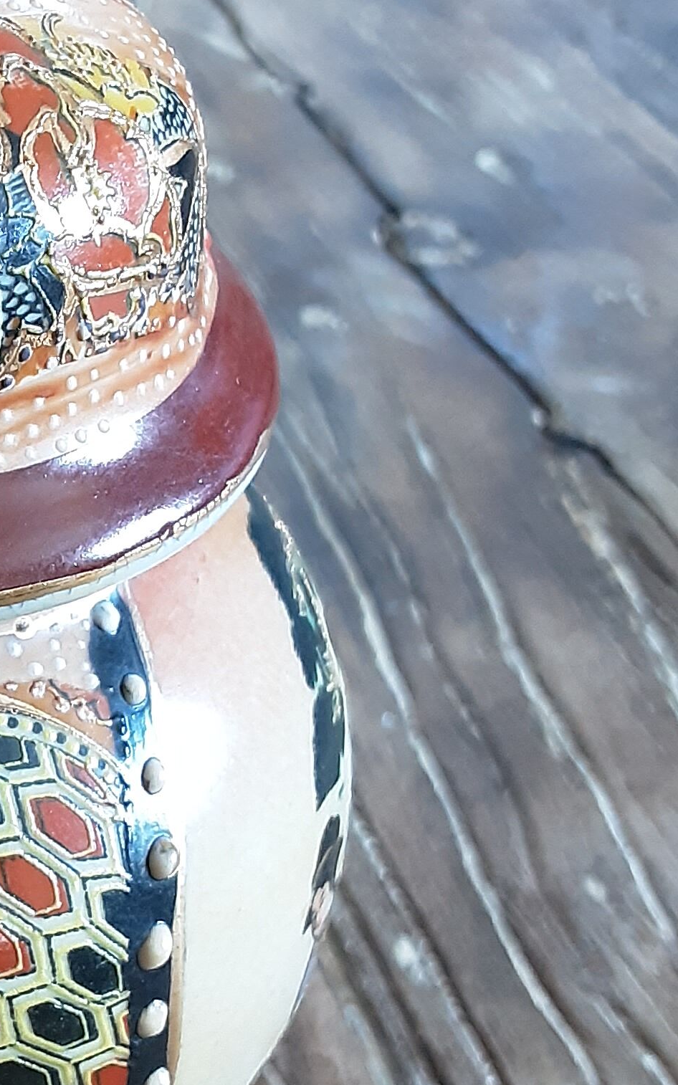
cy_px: 654
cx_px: -186
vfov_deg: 31.9
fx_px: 1892
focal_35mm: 64
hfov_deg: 18.9
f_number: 1.9
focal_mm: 2.9
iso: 250
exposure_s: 1/25
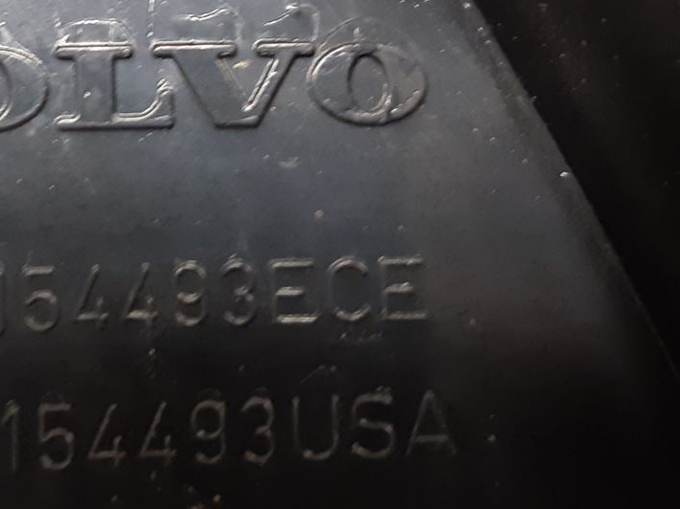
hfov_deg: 25.4
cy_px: 19
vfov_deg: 19.2
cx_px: 101
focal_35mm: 75
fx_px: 1473
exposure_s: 1/33
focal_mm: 3.93
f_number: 1.7
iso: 200
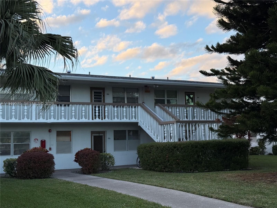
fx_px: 384
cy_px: 104
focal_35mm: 48
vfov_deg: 30.3
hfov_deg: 39.7
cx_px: 138
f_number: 1.78
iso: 64
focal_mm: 6.76
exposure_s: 1/865
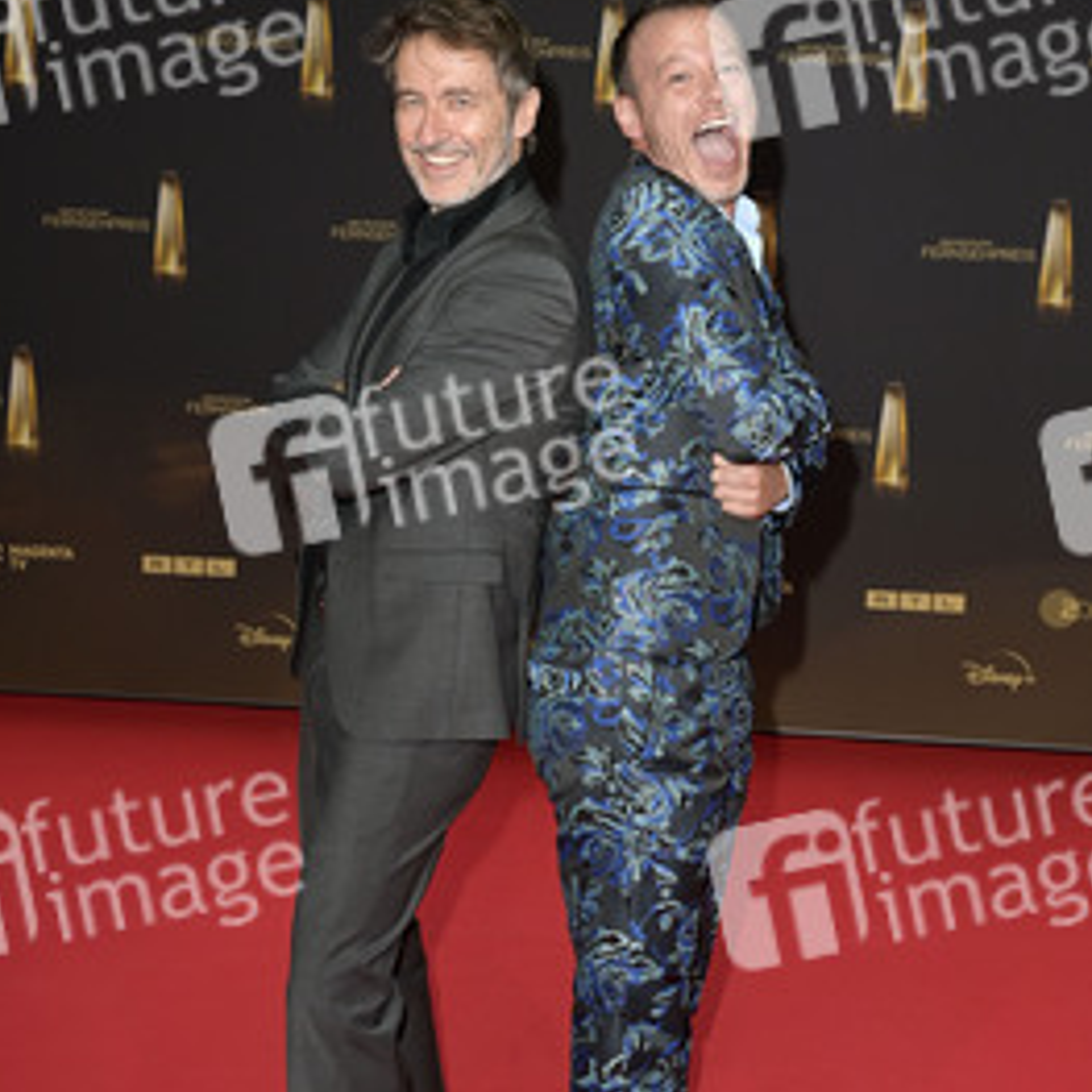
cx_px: 544
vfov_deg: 27.6
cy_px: 664
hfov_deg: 27.7
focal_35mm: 62
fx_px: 2213
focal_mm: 48
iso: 1000
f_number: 5
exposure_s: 1/250
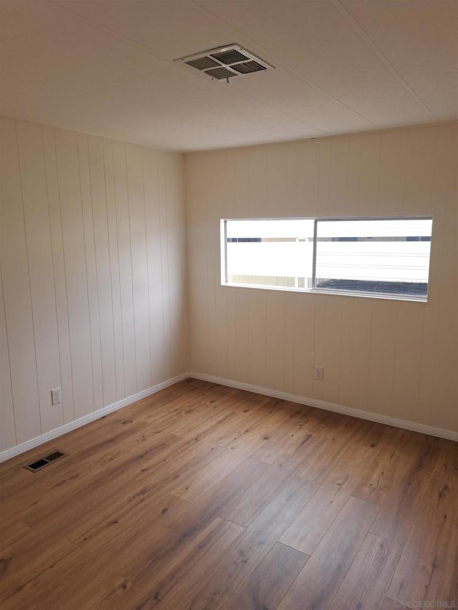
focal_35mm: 24
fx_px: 423
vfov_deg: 71.6
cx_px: 229
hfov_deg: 56.8
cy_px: 305
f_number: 1.8
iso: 50
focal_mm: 5.23
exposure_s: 1/164
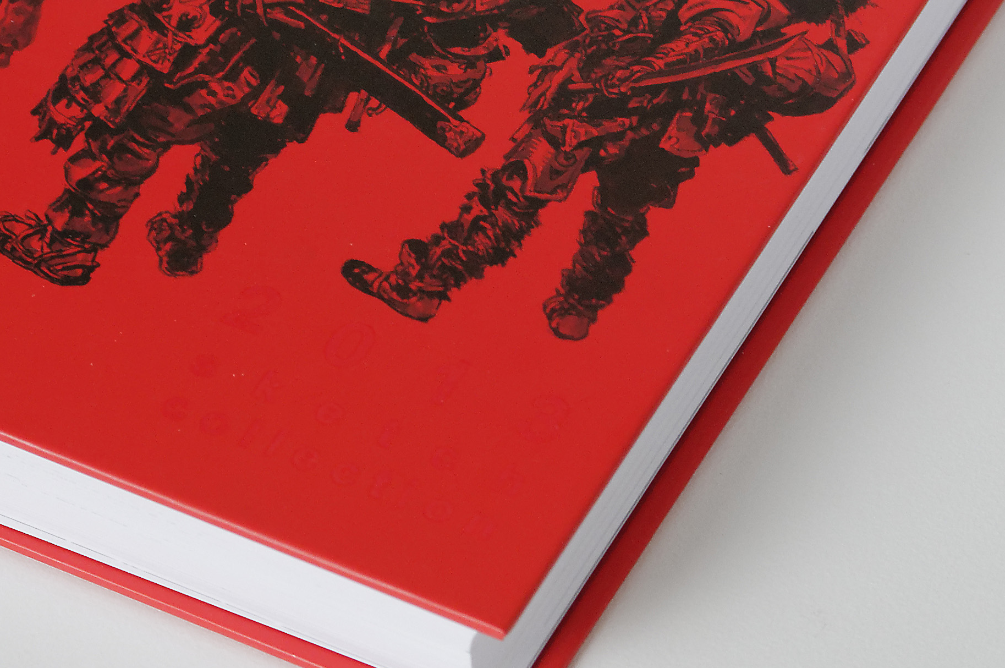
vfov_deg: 4.6
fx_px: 8343
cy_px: 81
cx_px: 361
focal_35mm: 299
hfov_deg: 6.9
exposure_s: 1/80
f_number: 4.5
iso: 640
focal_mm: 85
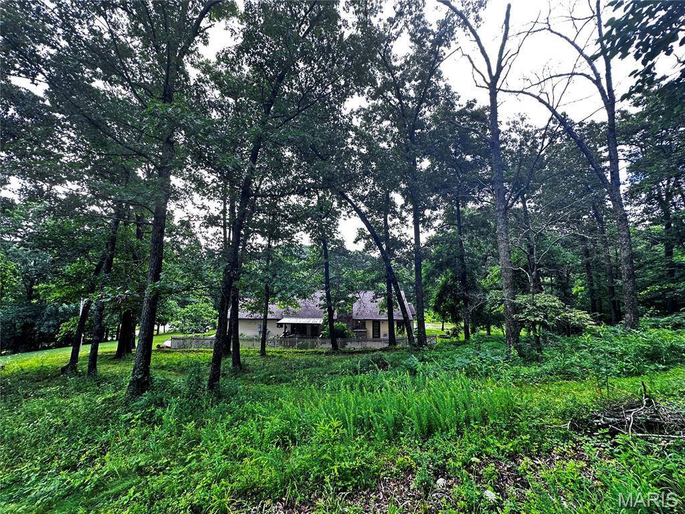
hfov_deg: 102.1
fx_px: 277
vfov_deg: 85.7
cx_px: 342
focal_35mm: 14
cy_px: 257
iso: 125
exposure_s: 1/99
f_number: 2.2
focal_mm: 2.22
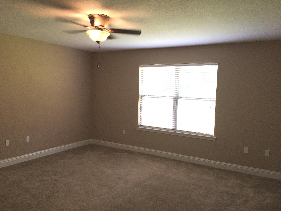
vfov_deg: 48.2
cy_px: 106
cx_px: 140
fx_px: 235
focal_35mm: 29
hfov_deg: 61.7
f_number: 2.2
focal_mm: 4.15
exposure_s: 1/60
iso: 50
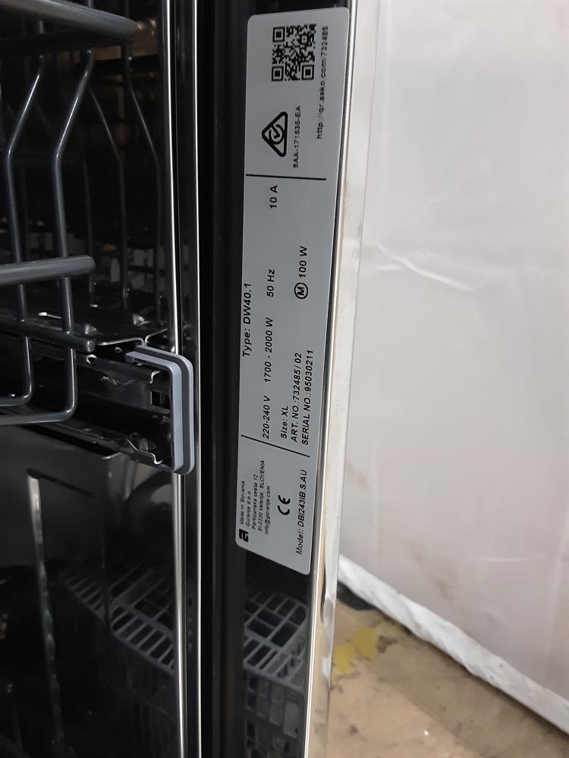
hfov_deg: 49.7
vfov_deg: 63.4
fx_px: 614
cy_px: 379
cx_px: 284
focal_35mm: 28
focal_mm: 2.9
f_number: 1.9
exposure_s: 1/25
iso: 400
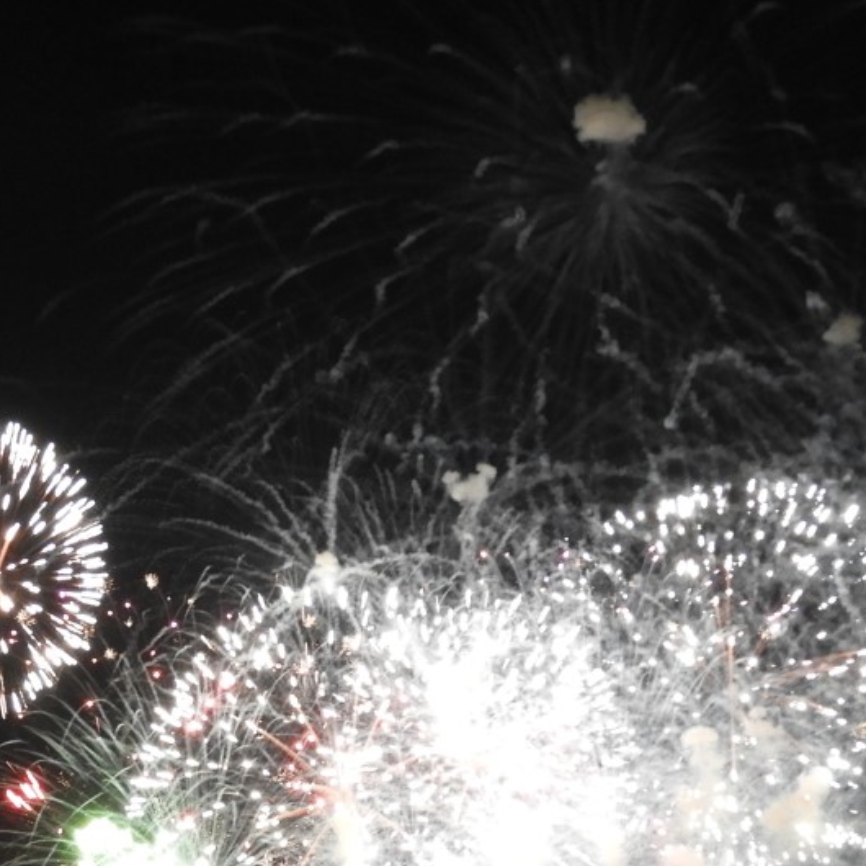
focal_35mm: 144
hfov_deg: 12.1
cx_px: 289
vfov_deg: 12.0
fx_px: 4076
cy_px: 848
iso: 400
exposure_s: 1/10
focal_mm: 10.7
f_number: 4.2
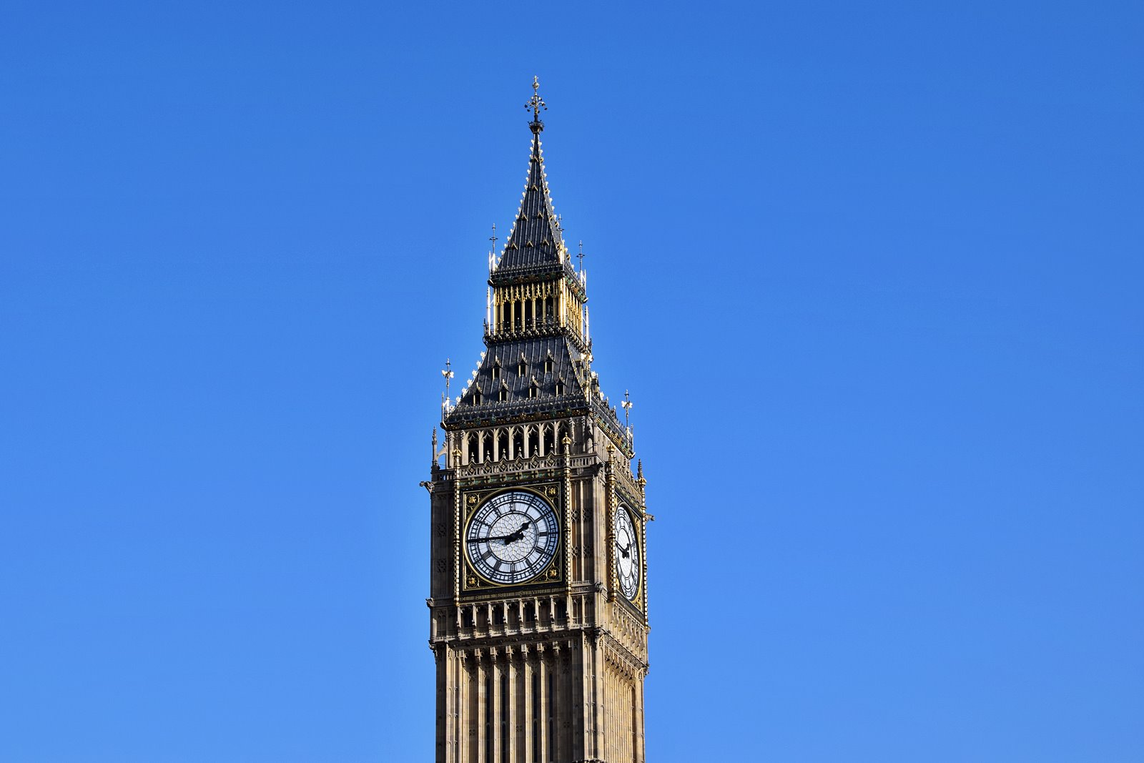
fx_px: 2622
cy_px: 382
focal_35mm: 82
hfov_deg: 24.6
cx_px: 572
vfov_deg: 16.6
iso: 200
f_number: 10
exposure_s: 1/400
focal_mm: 55
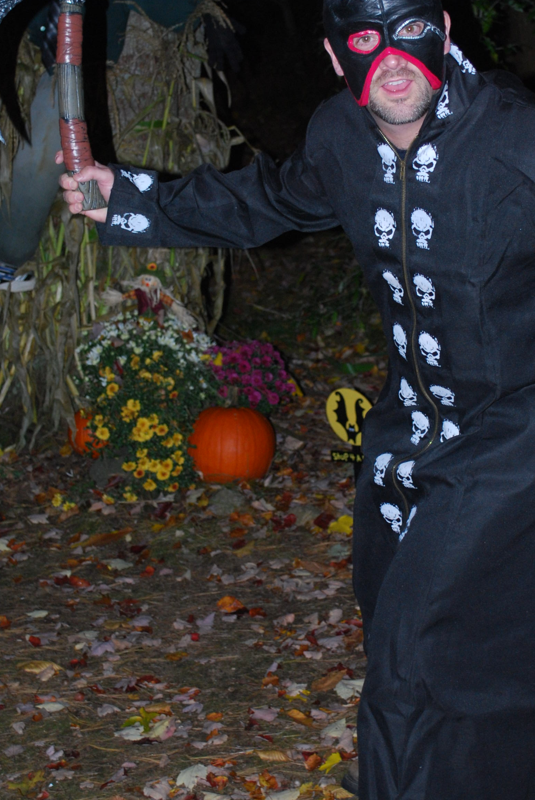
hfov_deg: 16.1
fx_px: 1889
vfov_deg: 23.9
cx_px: 315
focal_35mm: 85
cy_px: 348
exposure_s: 1/60
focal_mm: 34
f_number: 5
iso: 400
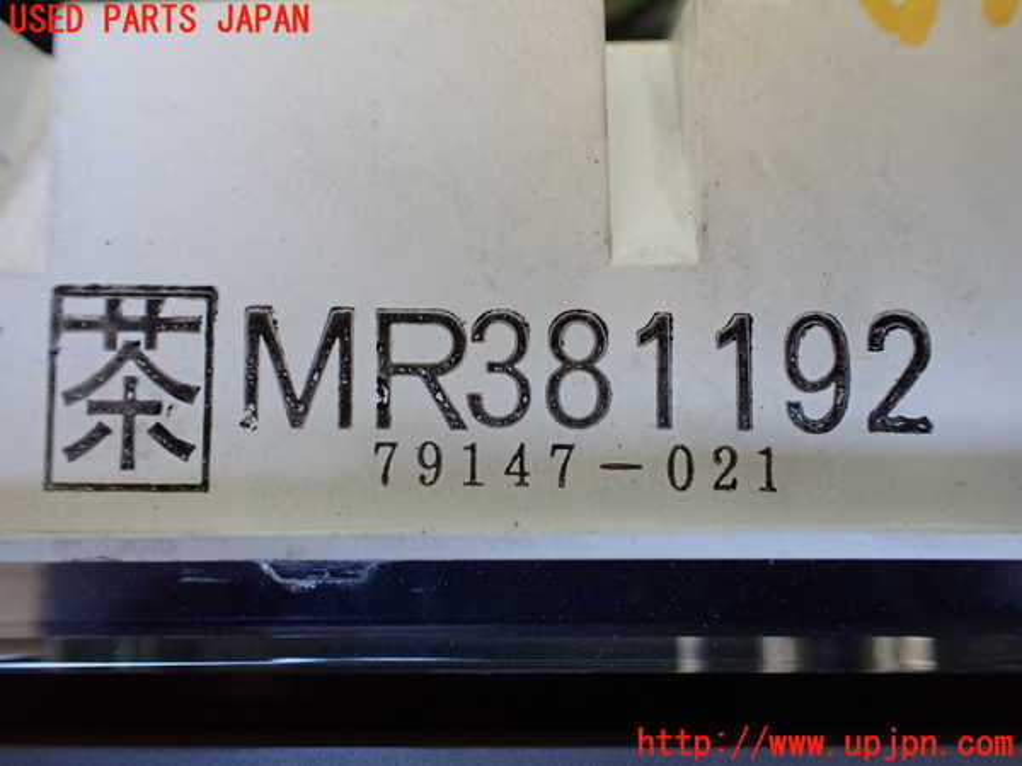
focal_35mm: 30
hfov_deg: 60.0
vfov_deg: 46.8
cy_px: 383
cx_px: 511
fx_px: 886
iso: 500
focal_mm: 5.4
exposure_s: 1/125
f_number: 2.3
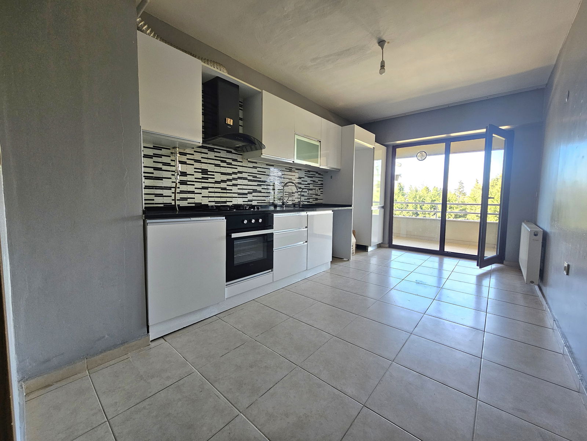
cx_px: 294
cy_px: 220
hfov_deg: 106.2
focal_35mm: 13
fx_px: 220
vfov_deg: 89.9
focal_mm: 2.2
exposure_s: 1/60.2
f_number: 2.2
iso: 125
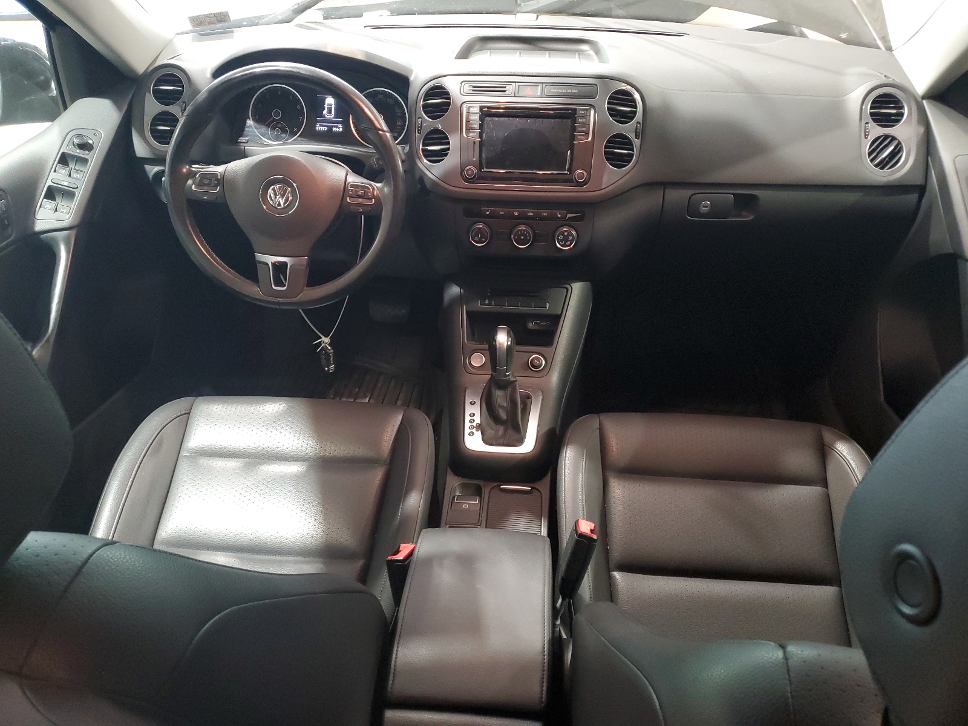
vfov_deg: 53.1
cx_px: 484
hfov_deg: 67.3
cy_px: 363
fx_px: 727
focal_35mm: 26
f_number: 1.5
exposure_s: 1/24
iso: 323
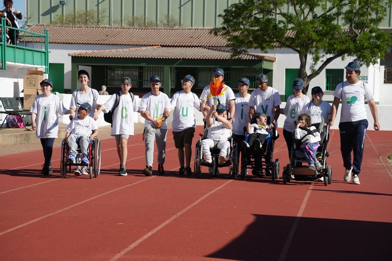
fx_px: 1426
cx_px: 196
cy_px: 130
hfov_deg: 15.7
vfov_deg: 10.5
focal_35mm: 131
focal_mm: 131
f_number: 8
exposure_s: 1/400
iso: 100
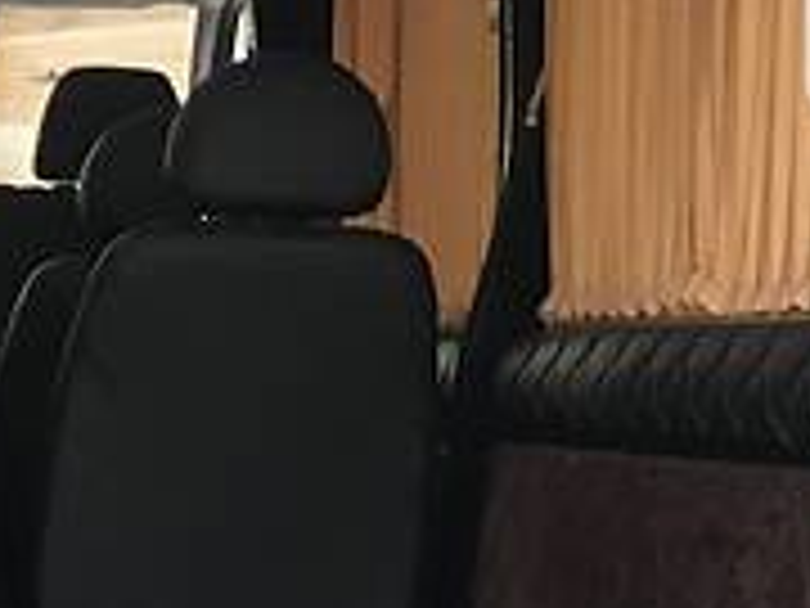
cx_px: -279
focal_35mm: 129
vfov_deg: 10.5
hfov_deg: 14.6
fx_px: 3019
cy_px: 1230
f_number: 2.2
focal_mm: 4.2
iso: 50
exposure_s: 1/33
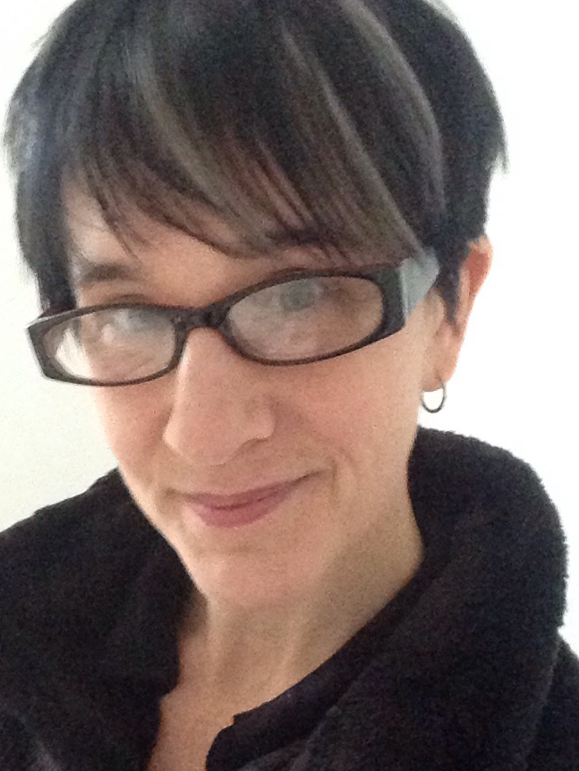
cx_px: 161
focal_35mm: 49
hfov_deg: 29.3
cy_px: 484
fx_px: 1092
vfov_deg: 38.6
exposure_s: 1/15
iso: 1000
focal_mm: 2.15
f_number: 2.4
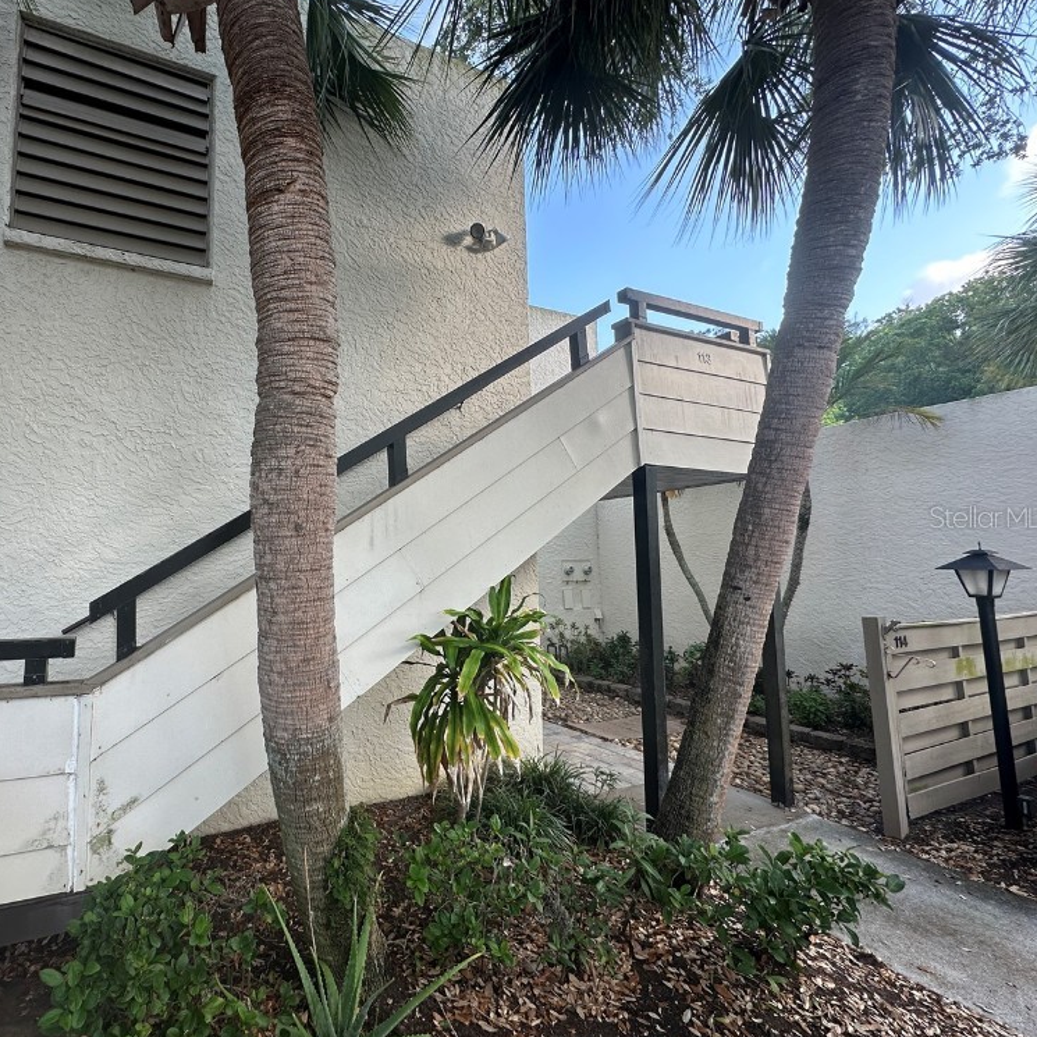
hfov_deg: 81.2
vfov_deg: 84.0
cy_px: 516
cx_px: 348
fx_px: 576
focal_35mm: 17
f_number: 2.2
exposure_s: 1/198
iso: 40
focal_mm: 2.22
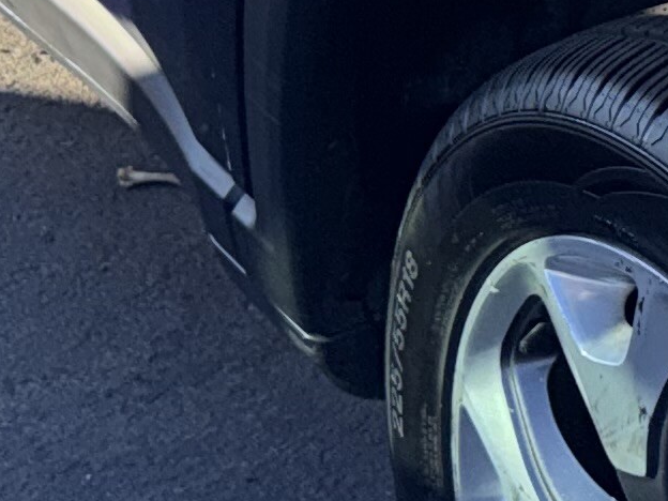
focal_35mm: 155
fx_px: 2991
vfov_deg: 9.4
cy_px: -192
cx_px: 1246
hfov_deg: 11.7
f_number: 1.78
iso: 80
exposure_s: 1/750
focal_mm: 6.76
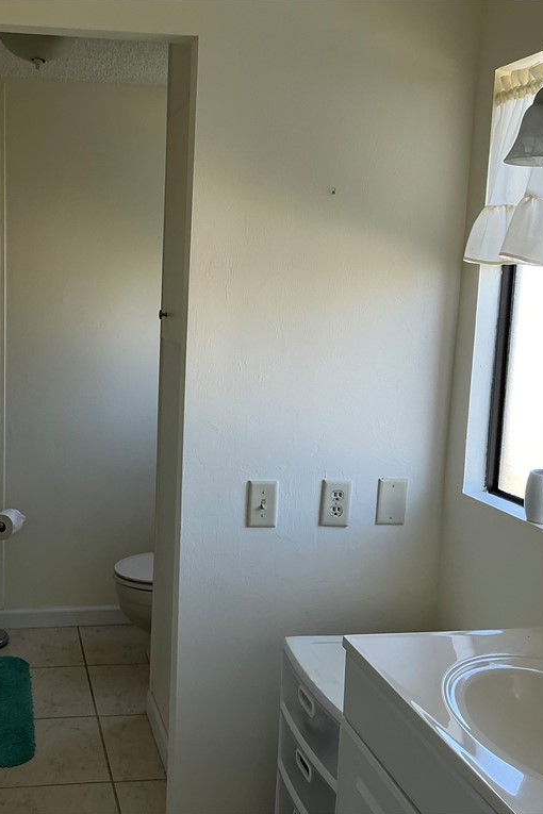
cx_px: 131
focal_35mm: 39
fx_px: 882
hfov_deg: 33.5
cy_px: 406
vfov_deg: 49.6
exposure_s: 1/122
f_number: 1.8
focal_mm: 3
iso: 40
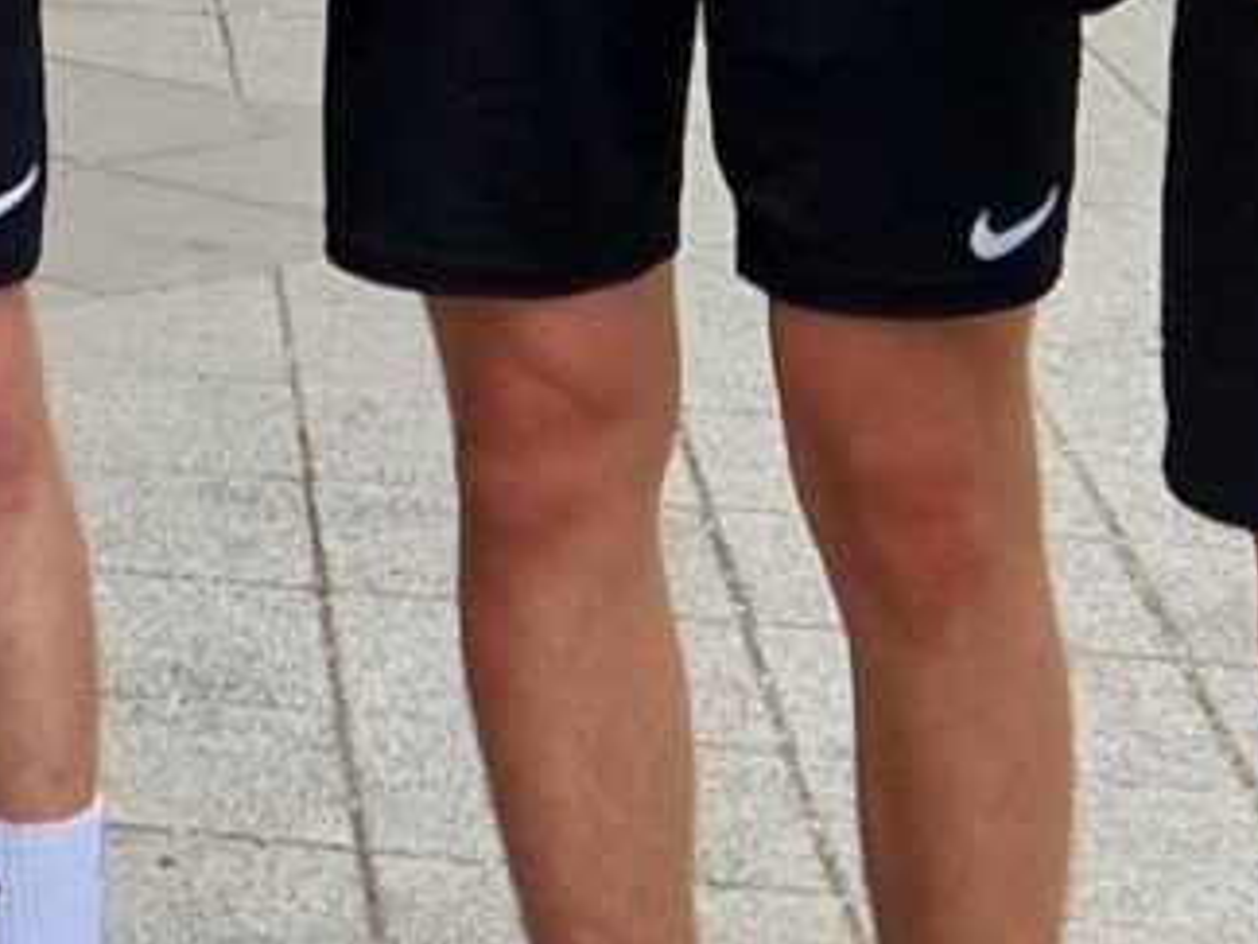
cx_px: -1293
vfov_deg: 8.1
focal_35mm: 182
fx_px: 6614
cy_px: -202
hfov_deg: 10.0
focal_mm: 5.4
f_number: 1.8
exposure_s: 1/468
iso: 50
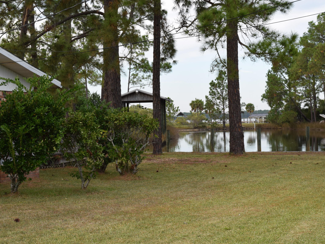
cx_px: 164
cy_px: 104
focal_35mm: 78
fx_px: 732
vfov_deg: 18.9
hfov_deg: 25.0
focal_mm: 38
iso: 400
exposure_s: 1/250
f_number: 8
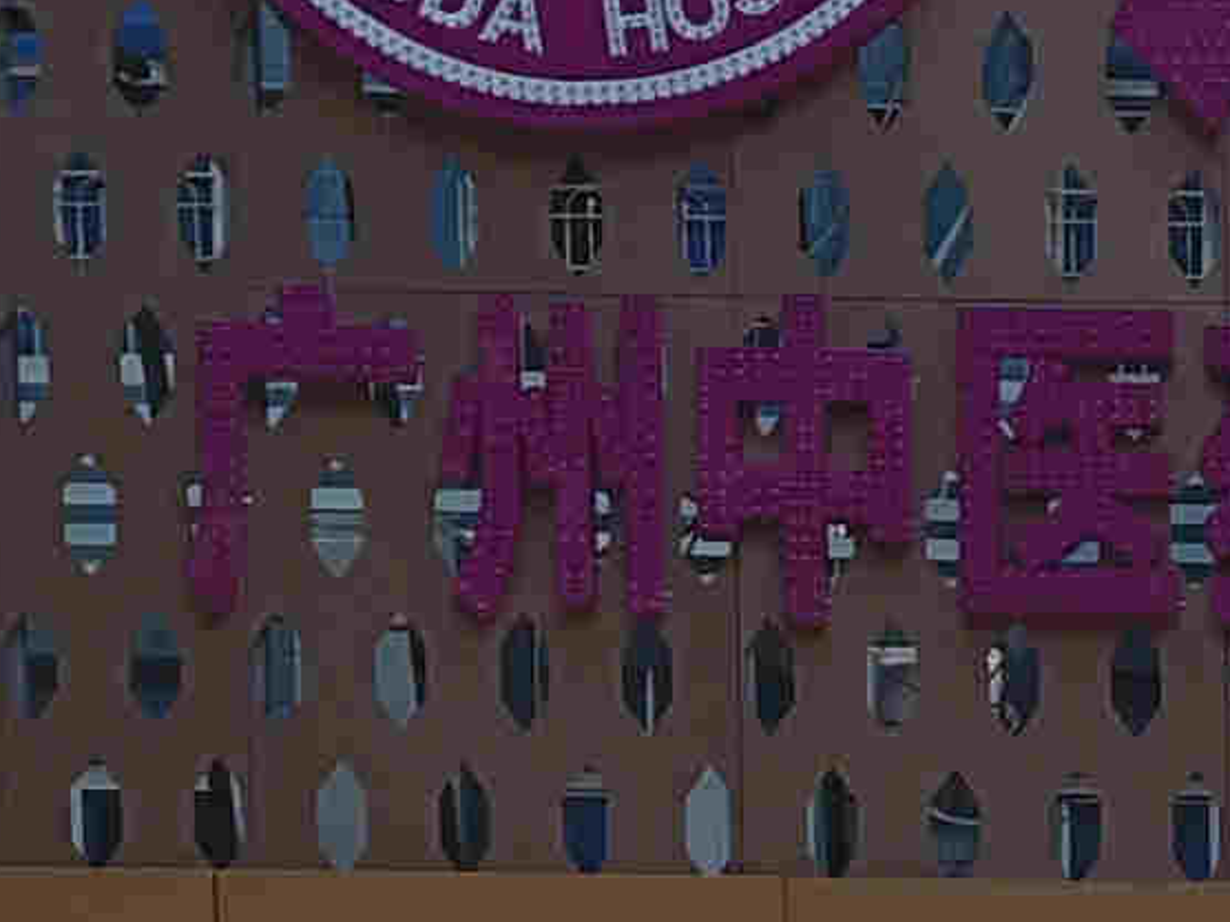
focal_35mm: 144
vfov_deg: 9.3
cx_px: 1929
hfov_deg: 12.9
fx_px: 5117
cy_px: 2125
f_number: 2.8
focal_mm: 3.61
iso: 100
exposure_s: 1/622
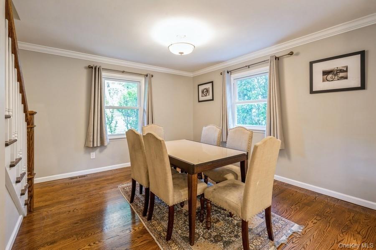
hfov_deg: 96.8
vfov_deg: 73.6
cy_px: 125
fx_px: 167
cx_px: 188
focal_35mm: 16
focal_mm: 16
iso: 200
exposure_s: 1
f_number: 11
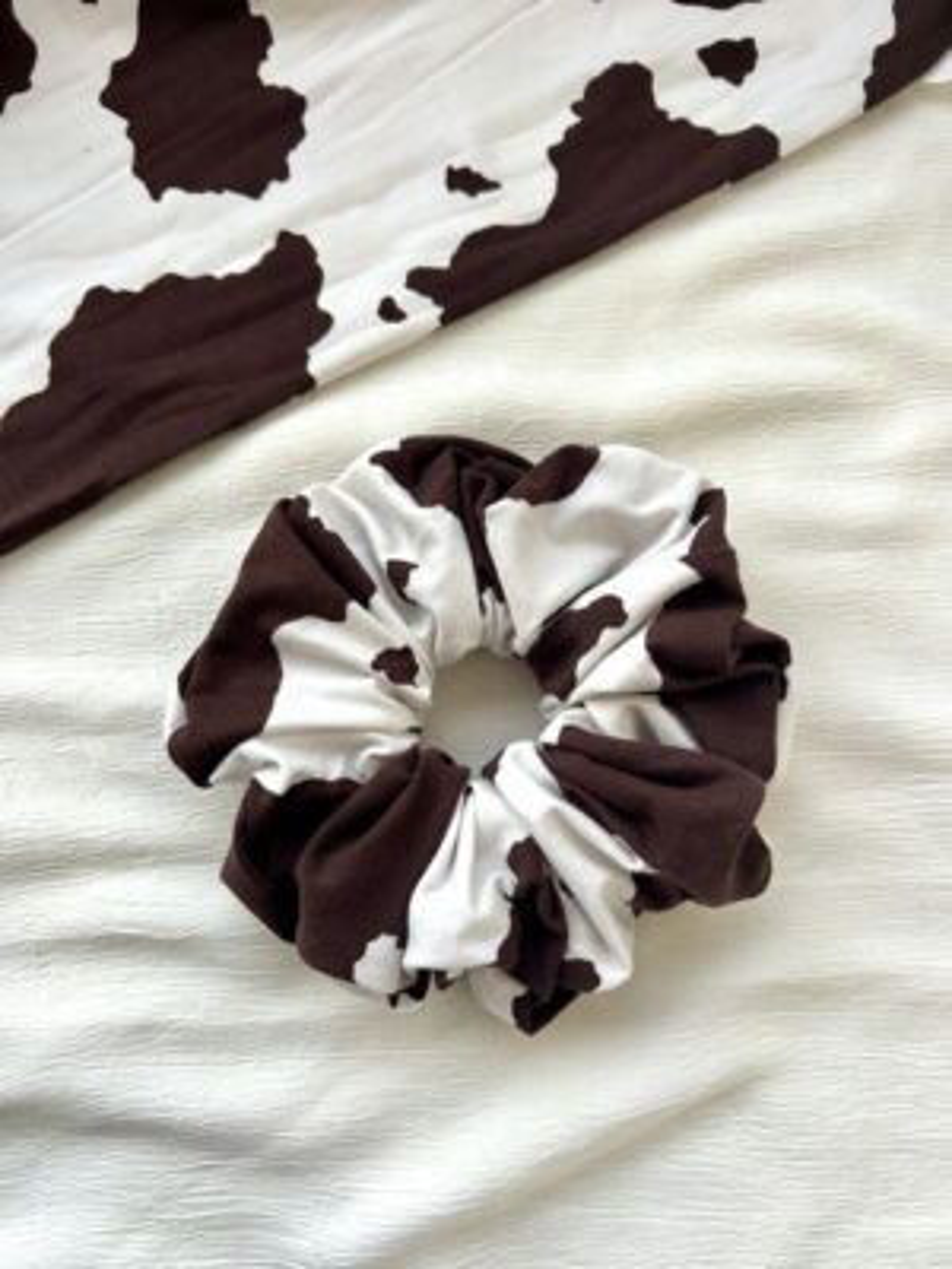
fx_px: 953
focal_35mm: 26
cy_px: 634
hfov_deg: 53.1
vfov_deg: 67.3
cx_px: 476
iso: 125
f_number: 1.5
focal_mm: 5.7
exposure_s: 1/91
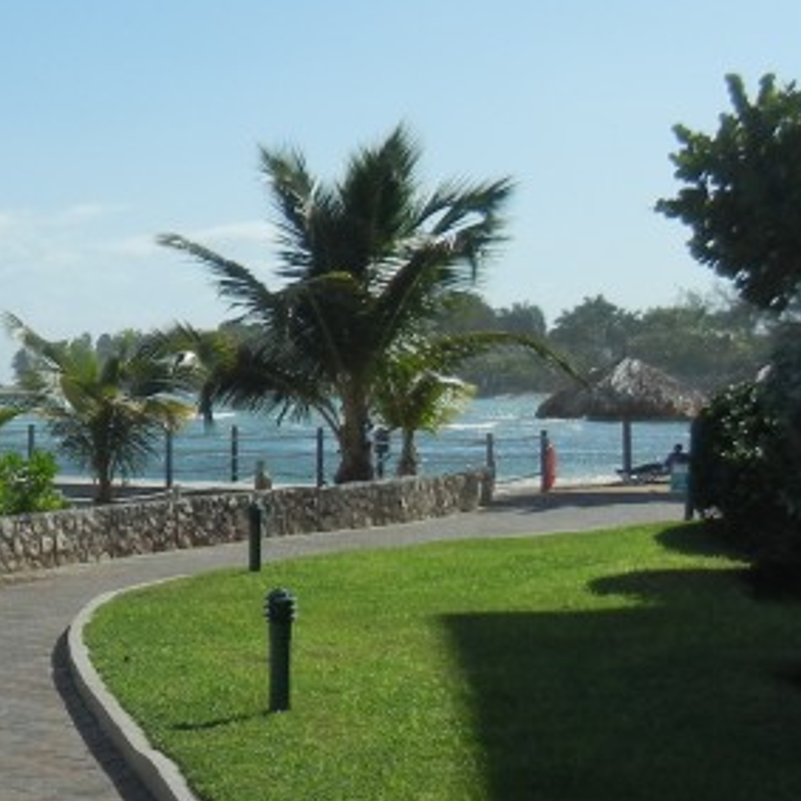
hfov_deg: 17.2
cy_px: 442
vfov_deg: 18.1
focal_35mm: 96
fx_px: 2513
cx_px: -192
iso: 160
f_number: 7
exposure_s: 1/707
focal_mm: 5.4
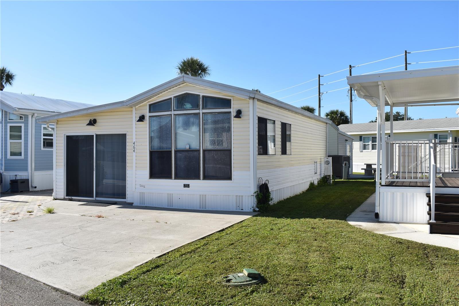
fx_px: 421
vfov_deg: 40.0
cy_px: 153
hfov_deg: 57.2
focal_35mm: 33
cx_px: 230
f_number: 8
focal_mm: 22
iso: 100
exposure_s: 1/250
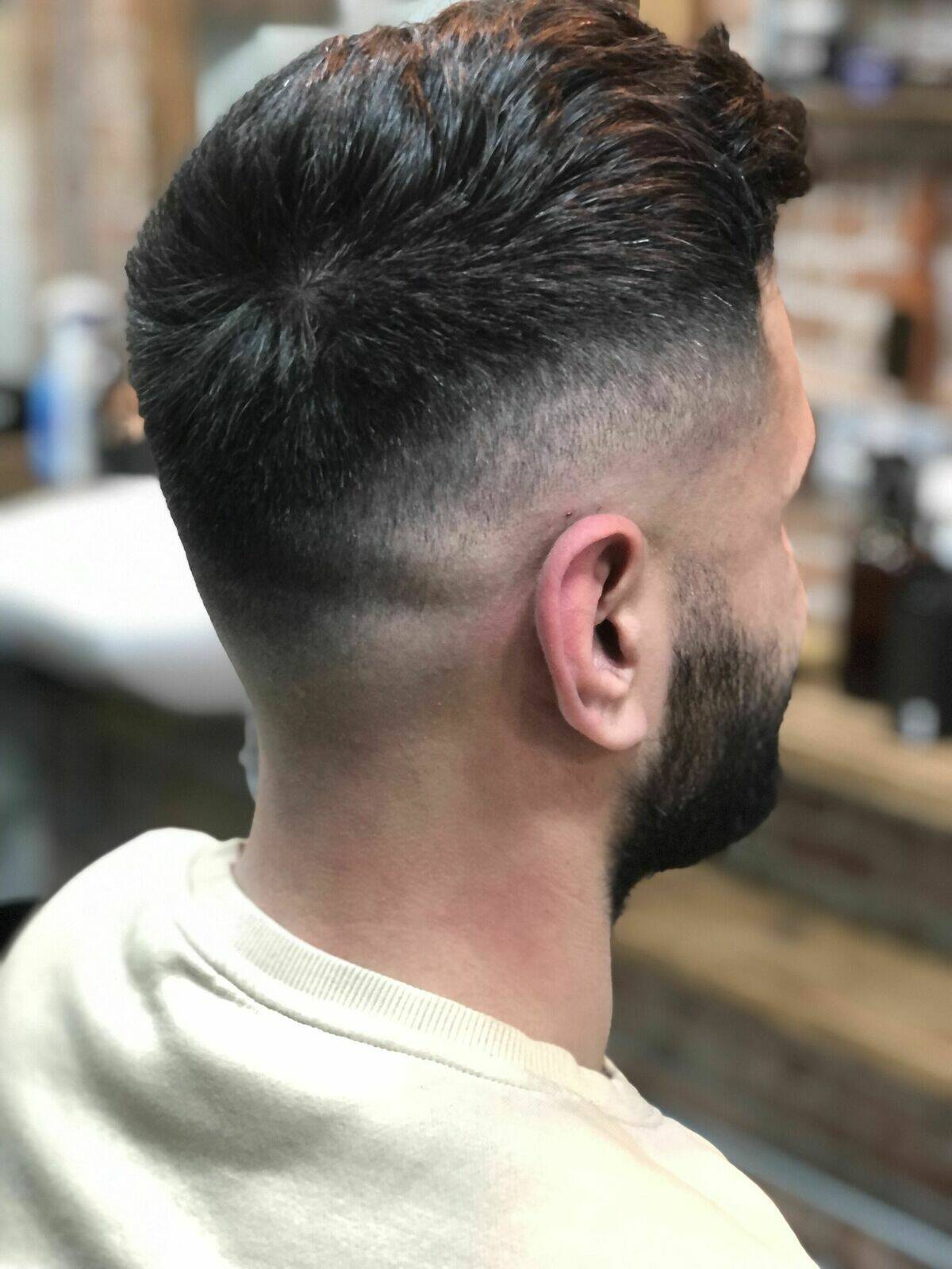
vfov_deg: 33.8
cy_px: 634
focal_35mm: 57
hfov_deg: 25.7
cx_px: 476
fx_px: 2090
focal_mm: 6.6
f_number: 2.8
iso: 250
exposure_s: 1/33
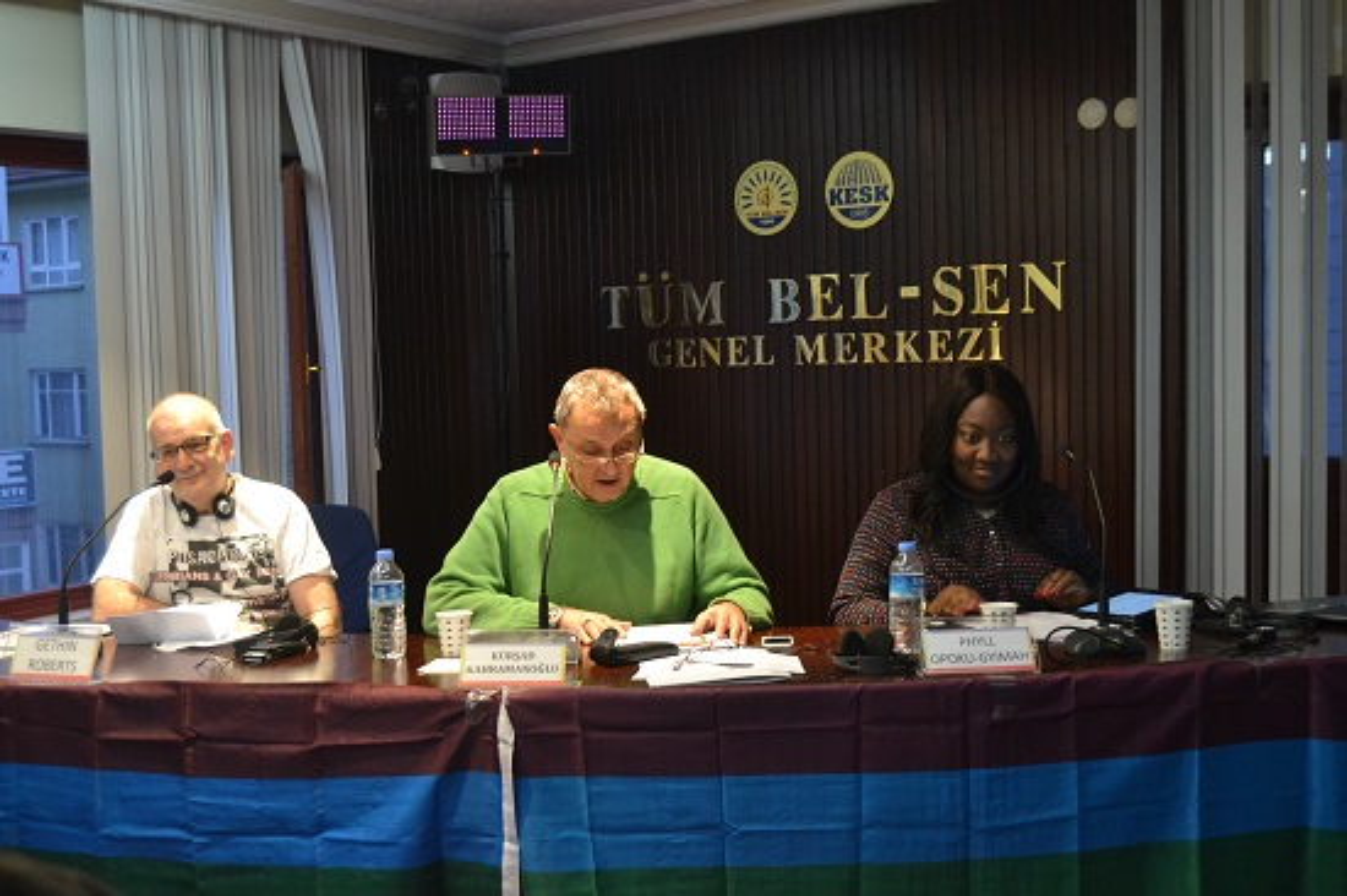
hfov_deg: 43.6
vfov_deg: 29.8
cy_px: 448
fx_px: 1683
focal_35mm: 45
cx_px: 674
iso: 1600
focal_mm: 30
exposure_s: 1/20
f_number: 4.2
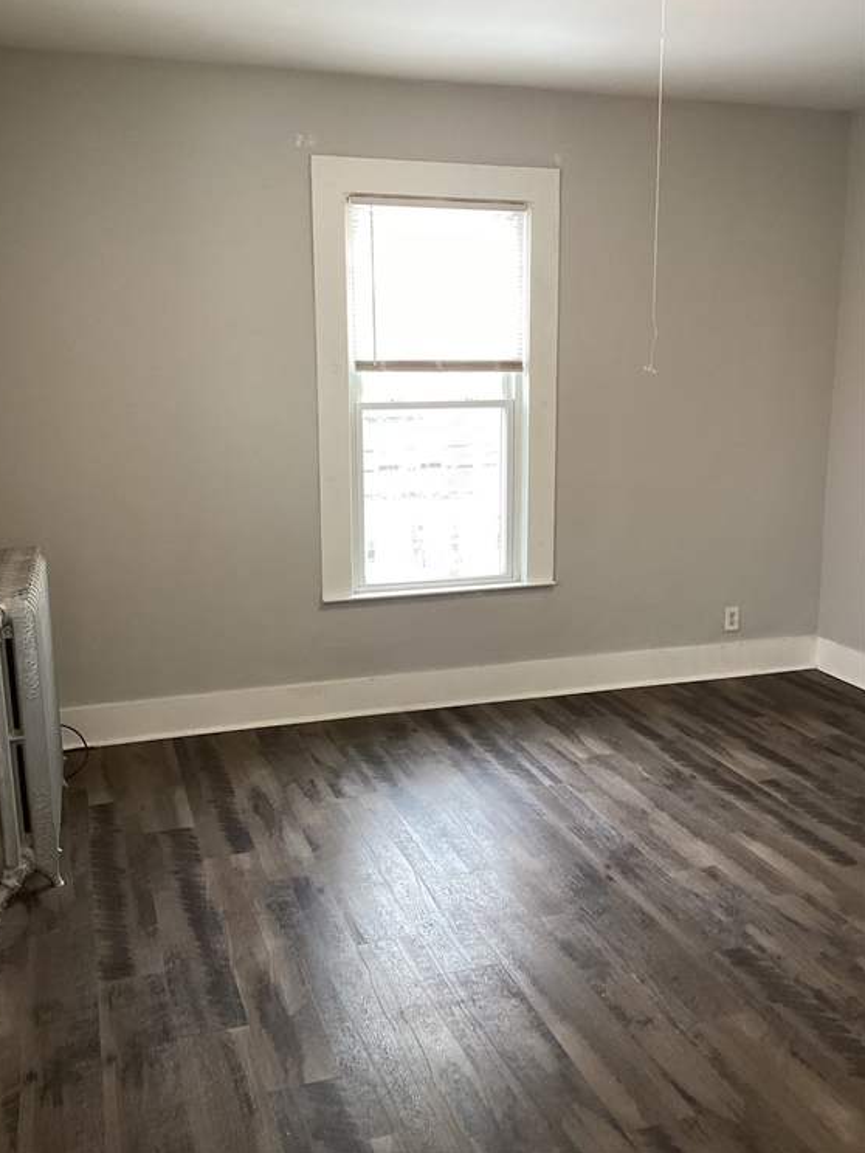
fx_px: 1066
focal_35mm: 32
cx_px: 423
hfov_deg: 44.2
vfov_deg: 56.8
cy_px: 563
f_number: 2.4
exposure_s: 1/60
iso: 125
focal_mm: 3.3
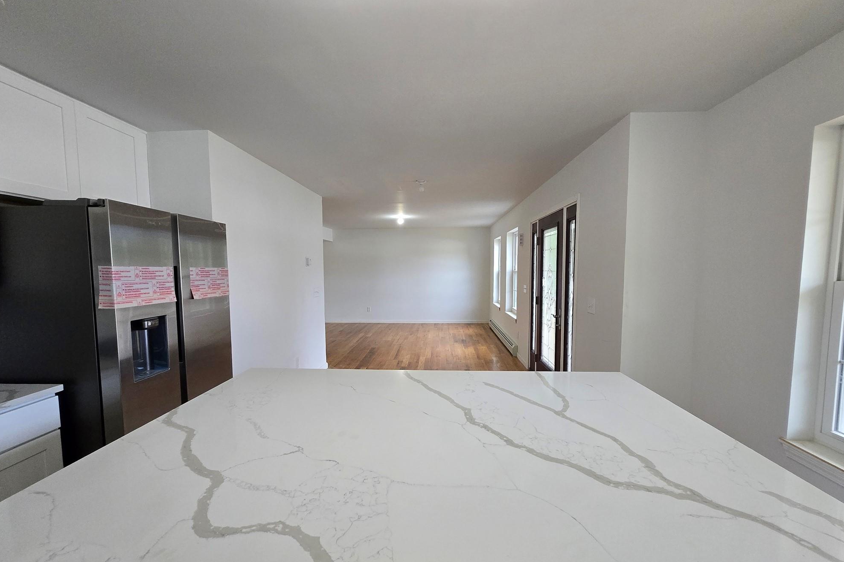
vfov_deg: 81.1
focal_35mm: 14
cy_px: 299
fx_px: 328
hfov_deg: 104.2
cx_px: 427
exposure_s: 1/100
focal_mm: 1.7
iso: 200
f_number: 2.2
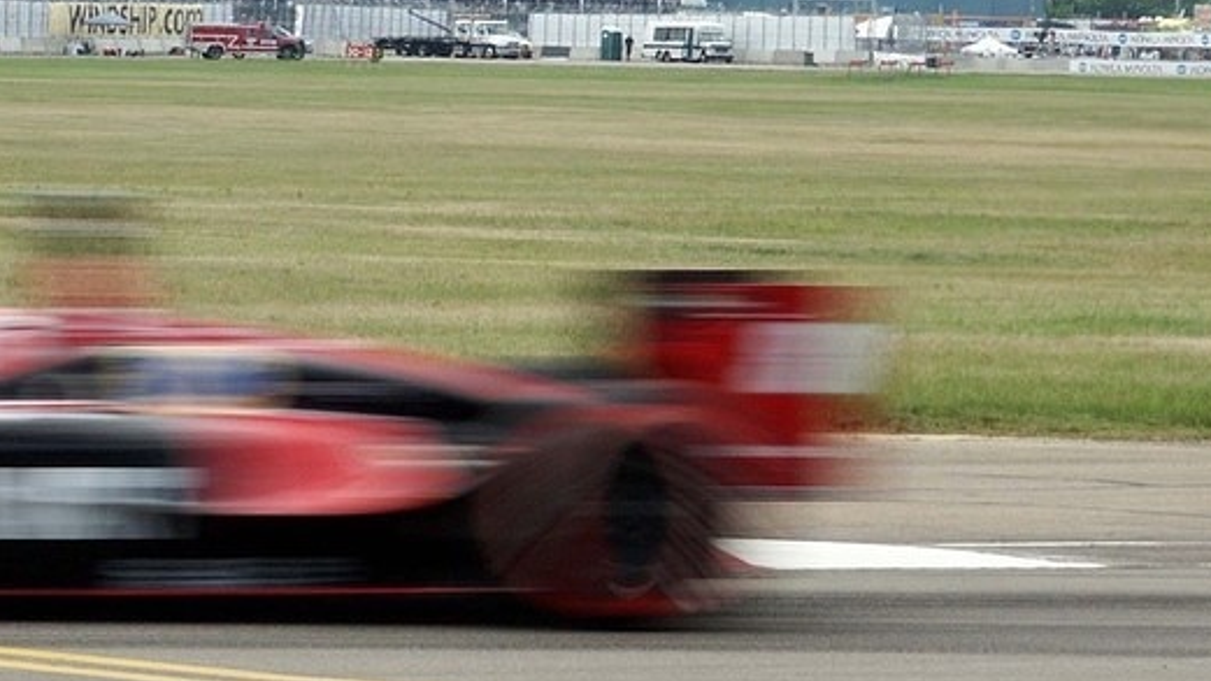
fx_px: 10050
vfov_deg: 3.9
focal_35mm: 313
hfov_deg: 6.9
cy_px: 383
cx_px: 349
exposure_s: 1/125
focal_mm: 47.25
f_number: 9.5
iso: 100
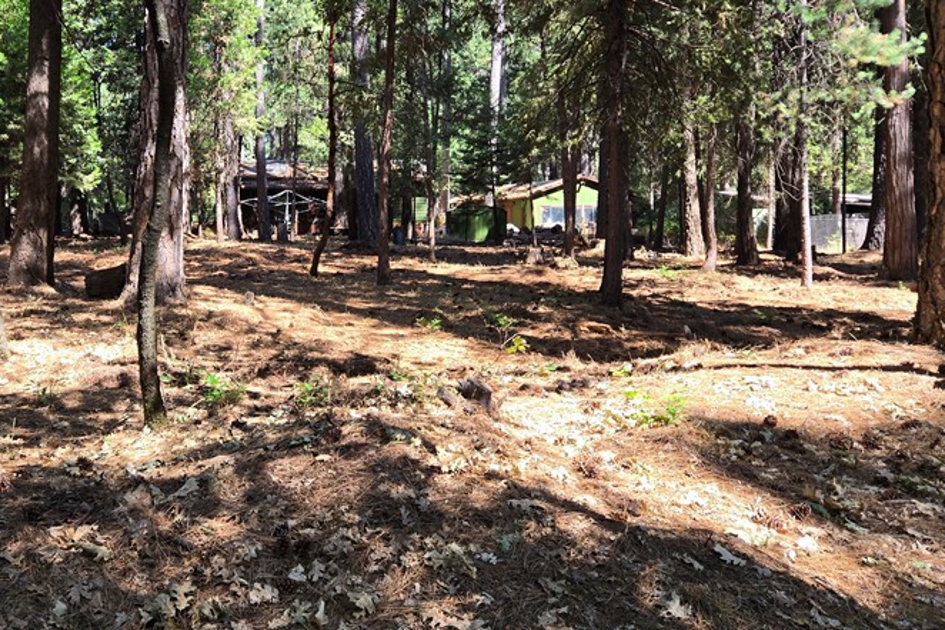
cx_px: 344
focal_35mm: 37
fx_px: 971
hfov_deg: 51.3
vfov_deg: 35.4
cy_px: 190
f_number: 1.8
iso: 25
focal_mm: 5.4
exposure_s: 1/246
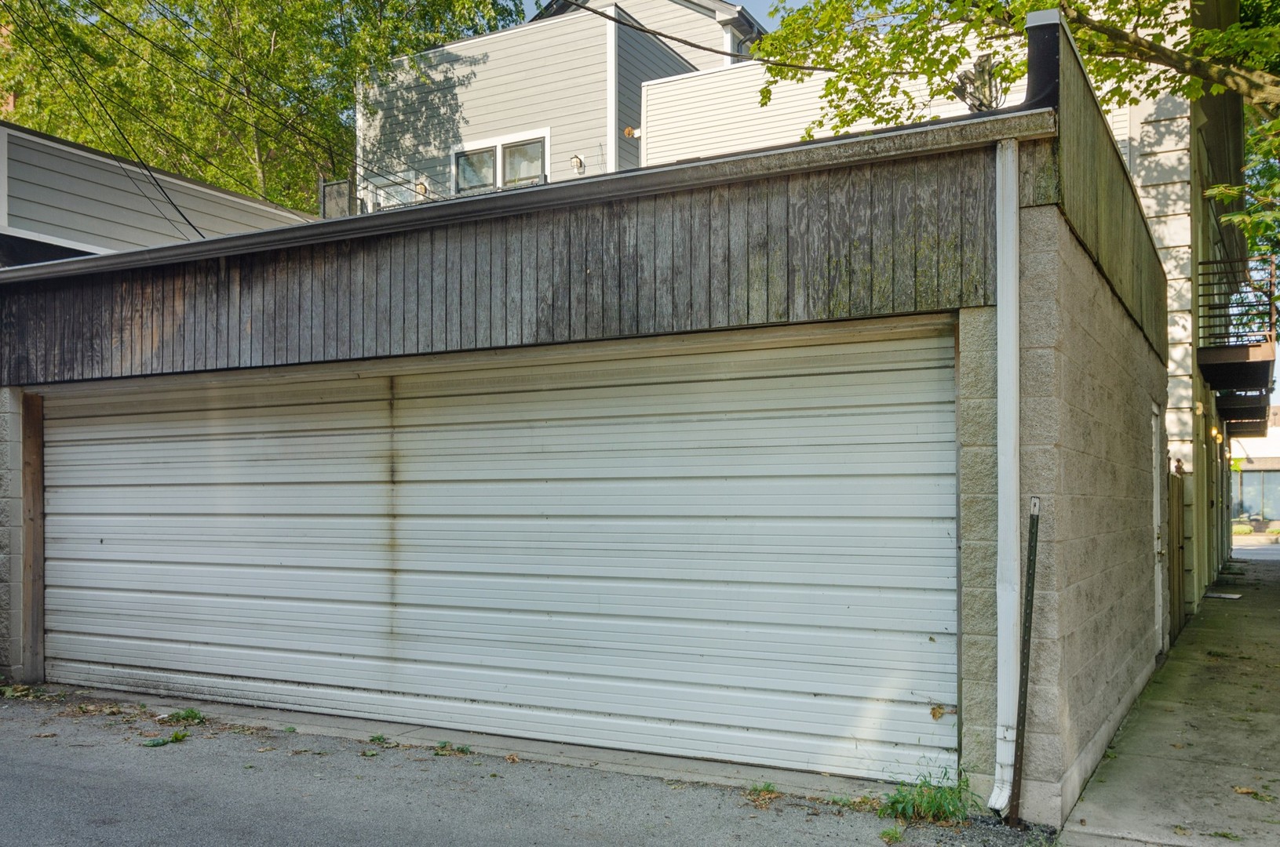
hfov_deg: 62.0
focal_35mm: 30
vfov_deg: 43.4
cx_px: 640
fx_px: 1064
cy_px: 424
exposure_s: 1/160
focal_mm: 20
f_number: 8
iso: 200
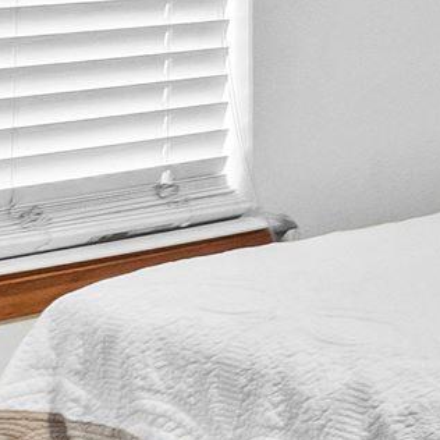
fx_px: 1783
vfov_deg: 13.7
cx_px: 990
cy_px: -77
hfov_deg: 11.9
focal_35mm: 124
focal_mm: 10
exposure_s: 1/1.25
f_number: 6.4
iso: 640
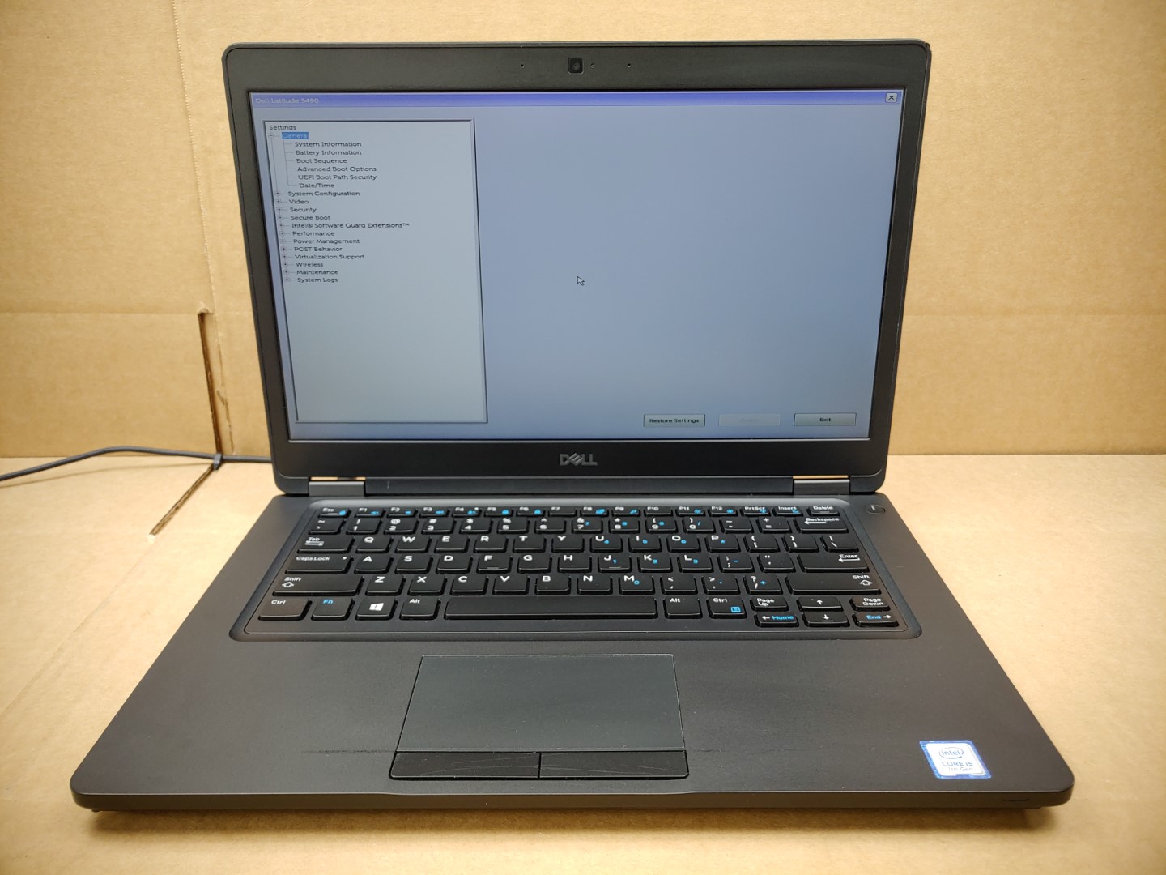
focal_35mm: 26
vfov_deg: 53.1
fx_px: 876
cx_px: 583
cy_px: 438
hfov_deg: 67.3
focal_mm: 4.36
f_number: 1.8
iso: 50
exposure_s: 1/60
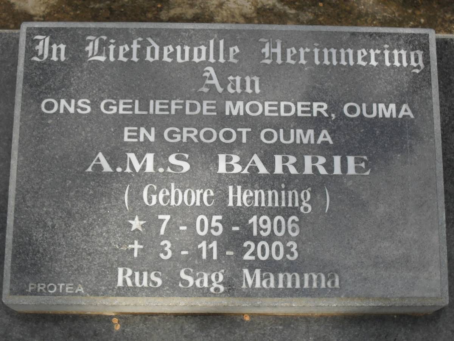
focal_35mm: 57
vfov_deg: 25.7
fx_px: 748
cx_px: 227
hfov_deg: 33.8
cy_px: 170
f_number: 4.3
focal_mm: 10.1
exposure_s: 1/500
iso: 100
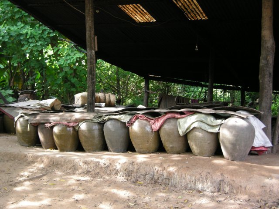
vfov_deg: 30.3
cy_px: 104
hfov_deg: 39.7
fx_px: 387
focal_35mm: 48
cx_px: 140
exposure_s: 1/60
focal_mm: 10.1
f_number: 3.1
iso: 135
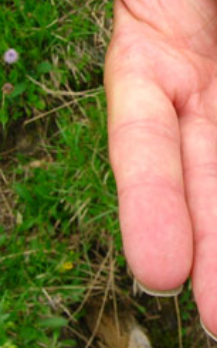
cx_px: 231
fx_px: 627
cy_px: 161
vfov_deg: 31.1
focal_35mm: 66
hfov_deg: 19.0
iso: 50
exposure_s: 1/74.7
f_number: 4.9
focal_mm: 5.7
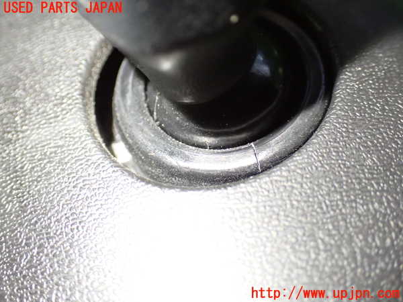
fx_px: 547
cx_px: 202
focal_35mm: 47
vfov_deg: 30.9
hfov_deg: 40.4
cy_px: 151
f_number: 3.1
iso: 1600
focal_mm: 8.4
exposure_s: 1/50
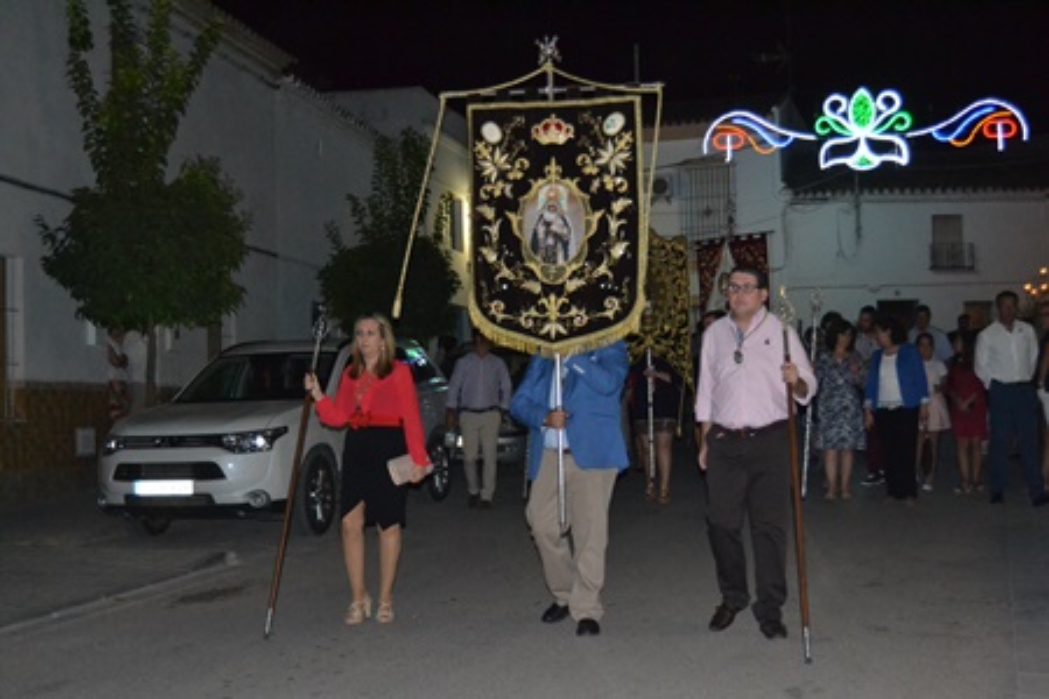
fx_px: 1486
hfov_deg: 38.9
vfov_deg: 26.5
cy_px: 350
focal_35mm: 51
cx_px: 524
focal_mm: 34
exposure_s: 1/60
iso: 3200
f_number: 4.5
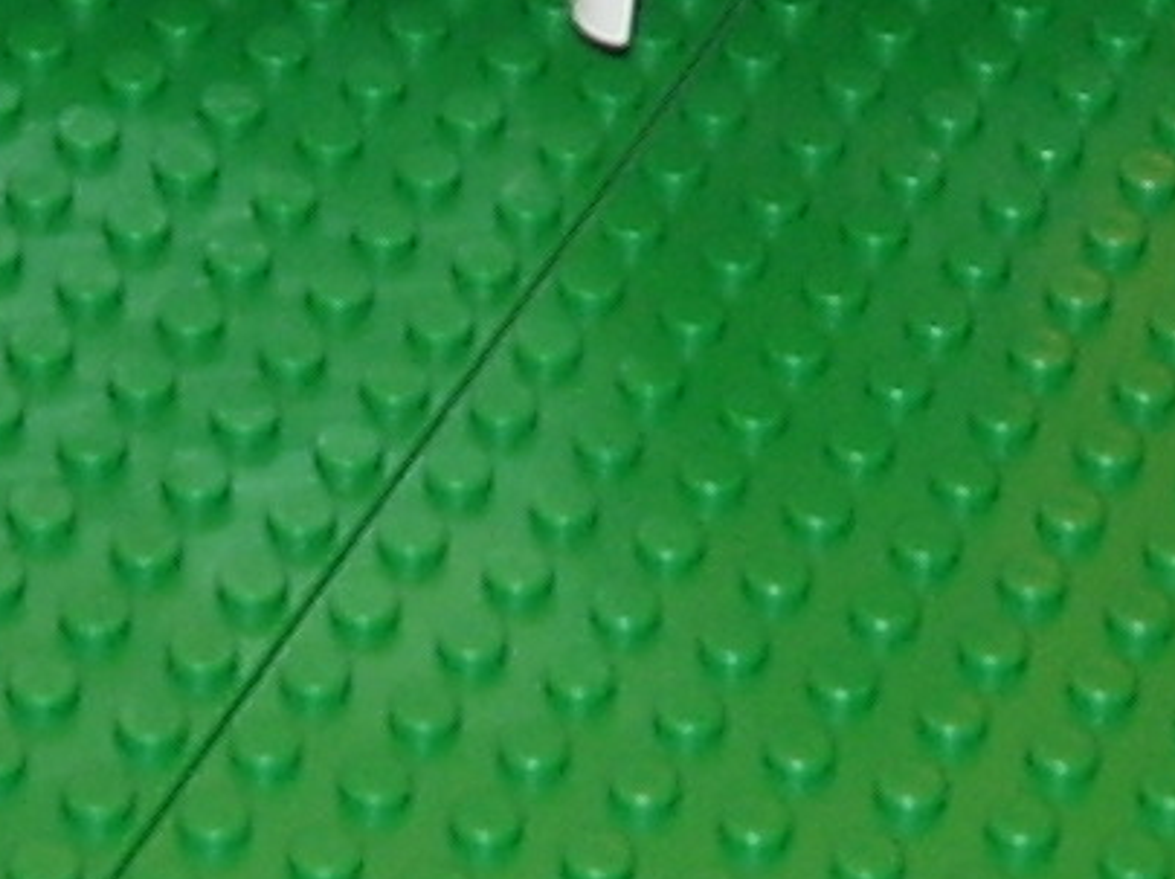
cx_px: 746
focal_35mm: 205
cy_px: 38
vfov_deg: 7.2
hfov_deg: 9.7
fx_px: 6952
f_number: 2.7
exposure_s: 1/60
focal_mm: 6
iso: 80
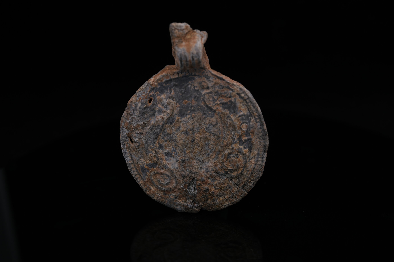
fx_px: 492
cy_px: 131
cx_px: 197
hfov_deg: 43.6
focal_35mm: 45
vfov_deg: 29.9
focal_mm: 30
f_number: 6.4
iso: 160
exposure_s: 1/180
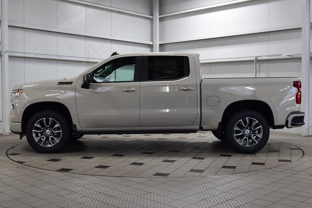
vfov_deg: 31.9
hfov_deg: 46.4
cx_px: 156
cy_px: 104
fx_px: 364
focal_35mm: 42
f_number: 8
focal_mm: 28
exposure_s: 1/60
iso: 1600
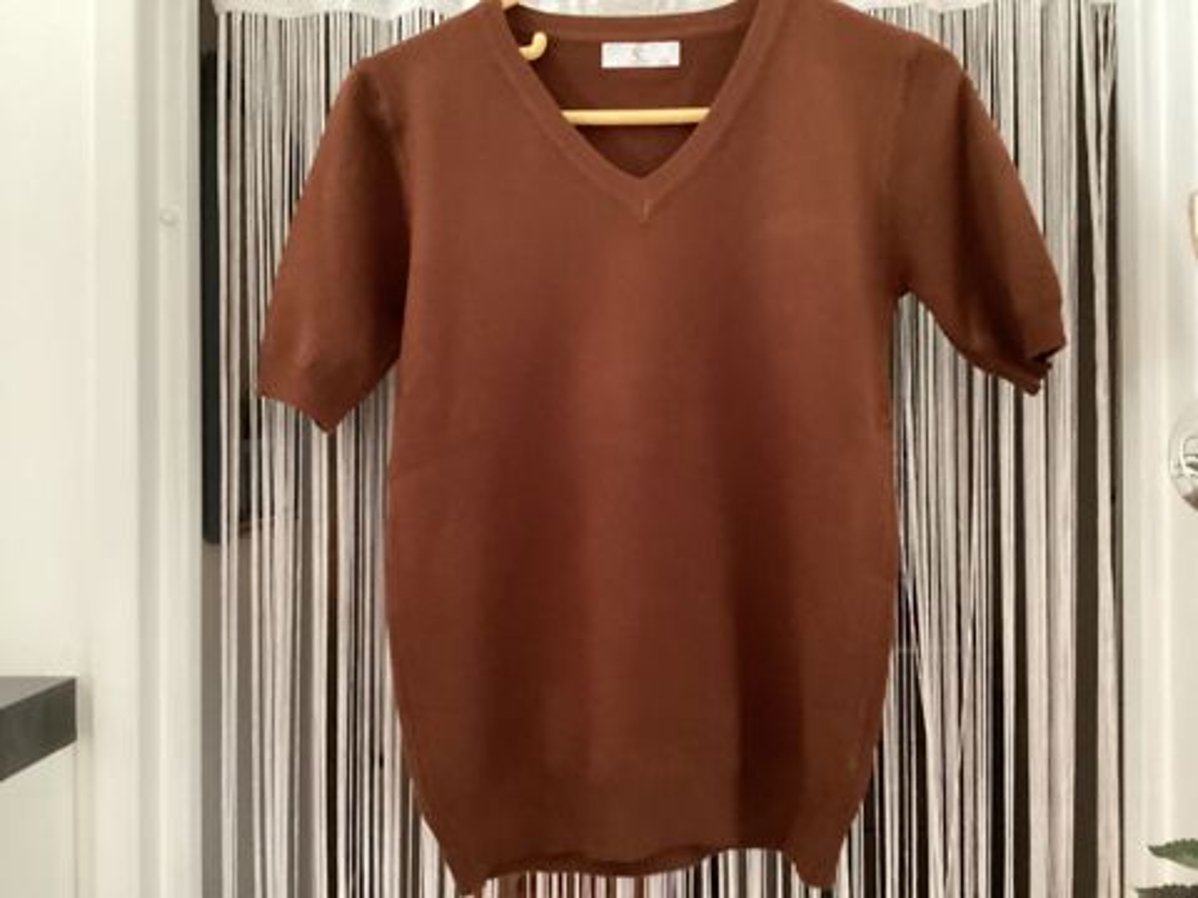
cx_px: 599
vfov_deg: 45.4
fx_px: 1073
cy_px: 449
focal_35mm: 31
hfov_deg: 58.4
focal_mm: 3.3
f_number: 2.4
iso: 640
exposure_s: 1/30
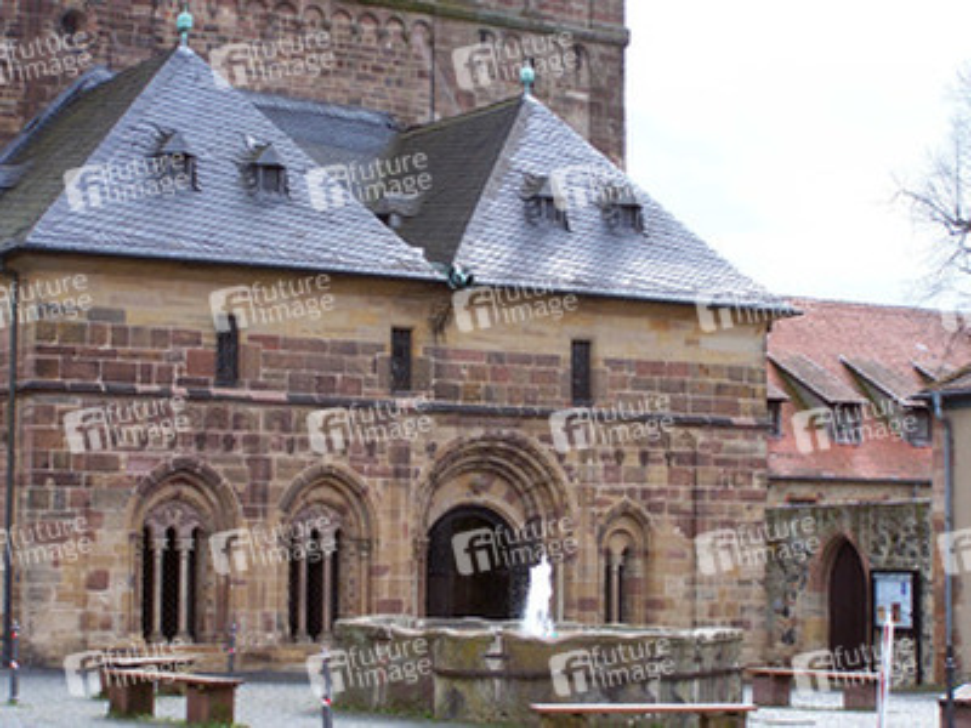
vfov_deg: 19.6
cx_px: 486
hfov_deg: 26.0
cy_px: 364
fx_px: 2104
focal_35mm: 75
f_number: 3.2
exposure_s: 1/250
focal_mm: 12.4
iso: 80
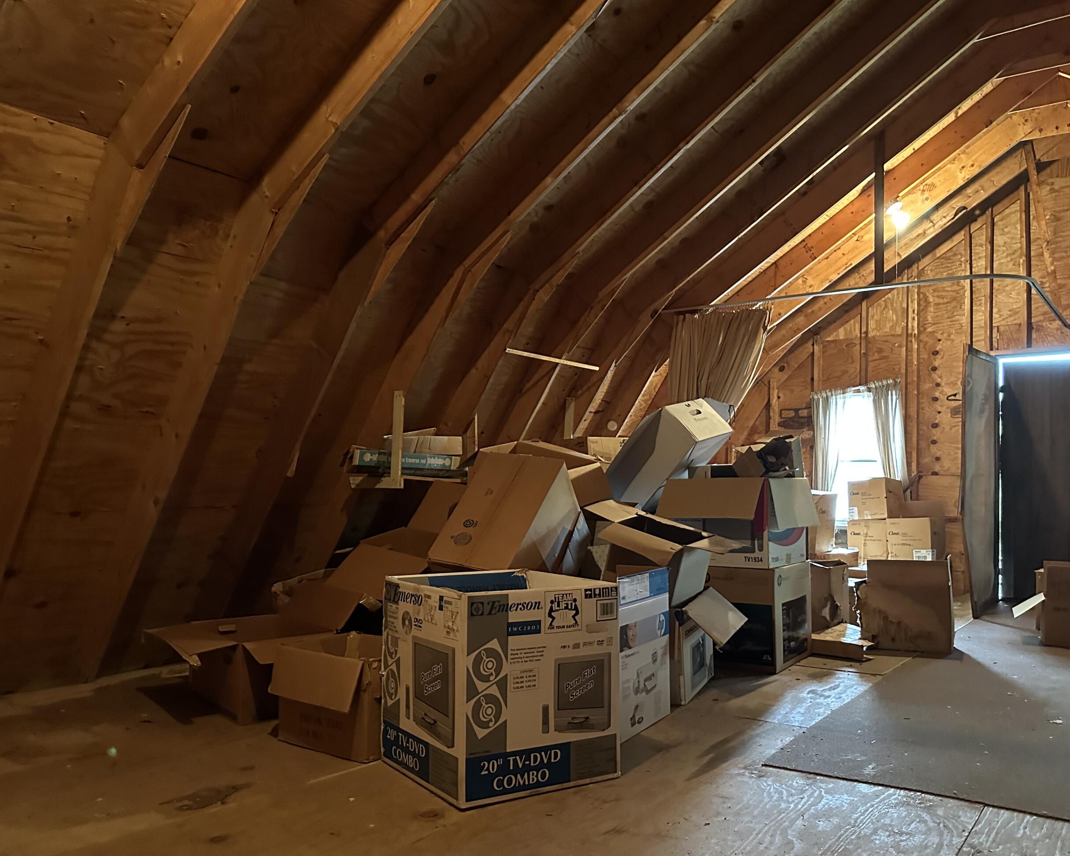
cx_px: 514
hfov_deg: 60.4
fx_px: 918
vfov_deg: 49.9
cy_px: 471
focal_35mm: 29
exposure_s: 1/30
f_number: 1.78
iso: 1000
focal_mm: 6.86
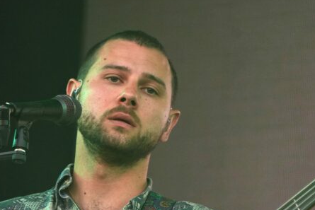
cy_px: 173
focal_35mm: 577
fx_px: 5049
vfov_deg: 2.4
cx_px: 120
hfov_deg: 3.6
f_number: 6.3
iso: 1600
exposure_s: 1/400
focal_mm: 223
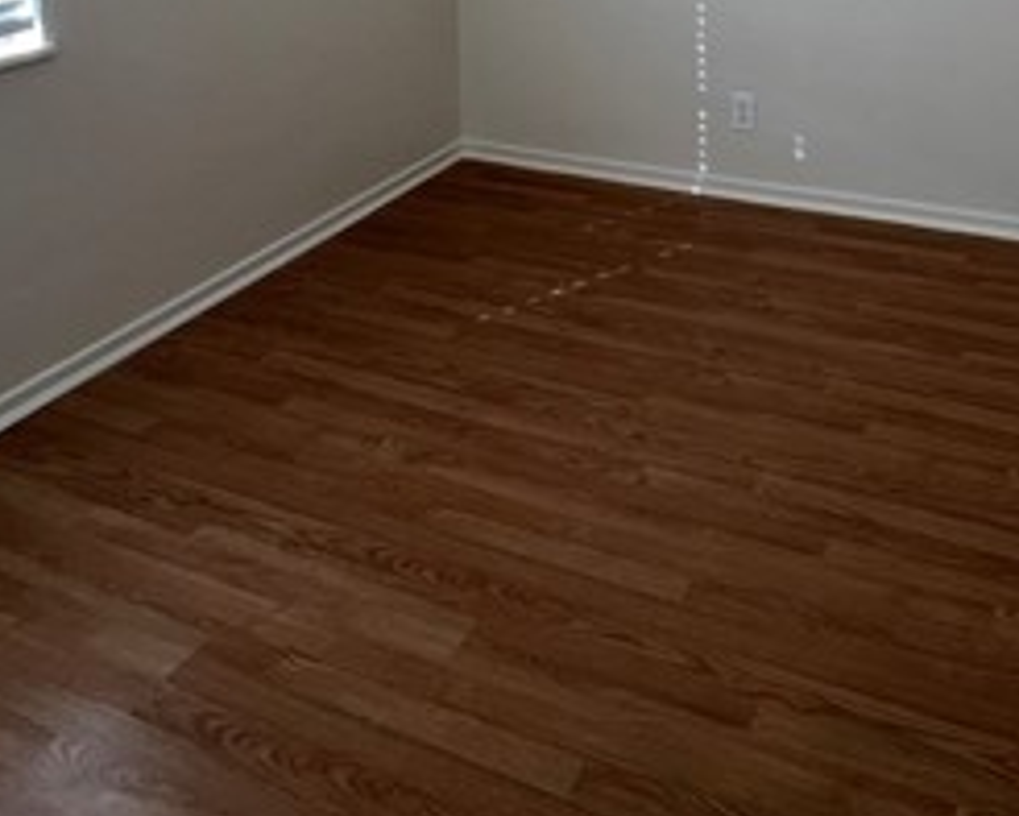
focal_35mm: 33
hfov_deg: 53.0
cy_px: -112
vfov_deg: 36.6
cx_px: 692
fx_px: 996
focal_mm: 1.57
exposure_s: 1/120
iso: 100
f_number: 1.8
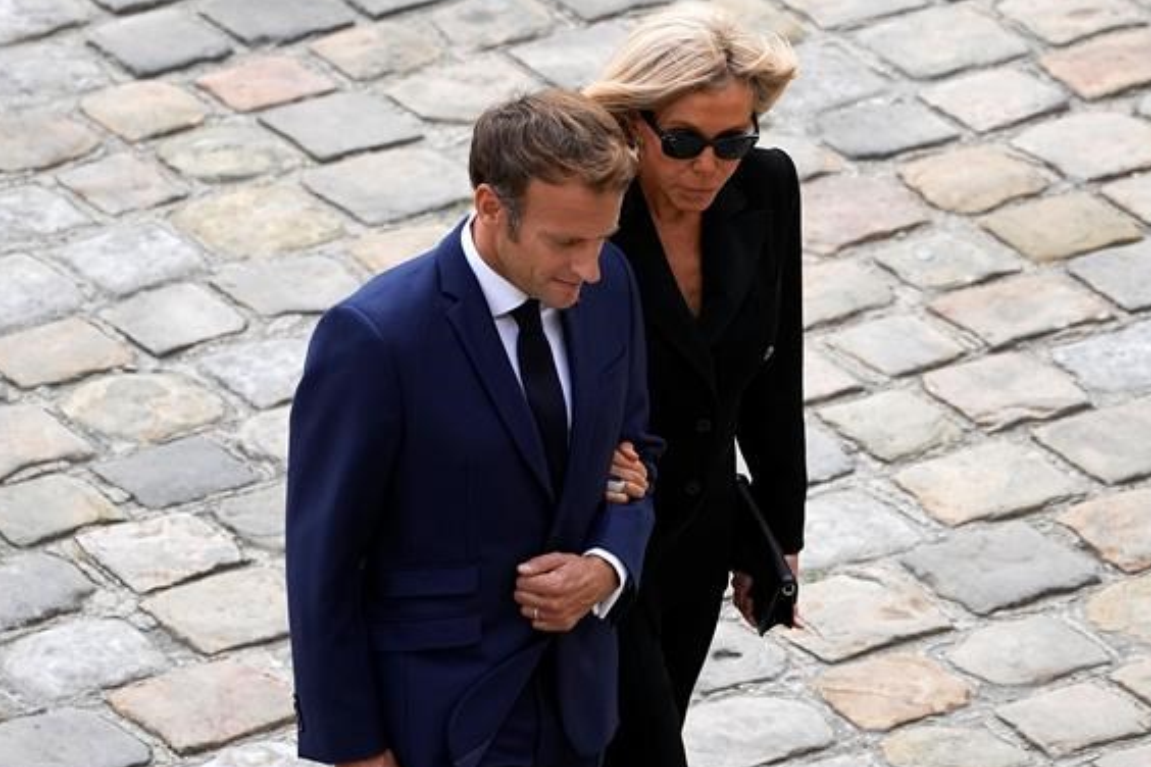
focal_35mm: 482
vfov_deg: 2.9
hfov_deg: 4.3
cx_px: 639
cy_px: 423
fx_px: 15409
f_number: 5.6
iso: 640
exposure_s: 1/640
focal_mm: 279
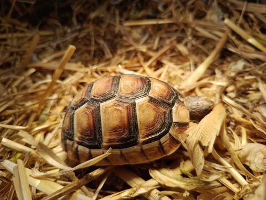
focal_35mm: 24
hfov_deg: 71.6
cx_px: 133
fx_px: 184
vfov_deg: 56.8
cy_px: 100
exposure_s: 1/100
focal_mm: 5.24
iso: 53
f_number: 1.7
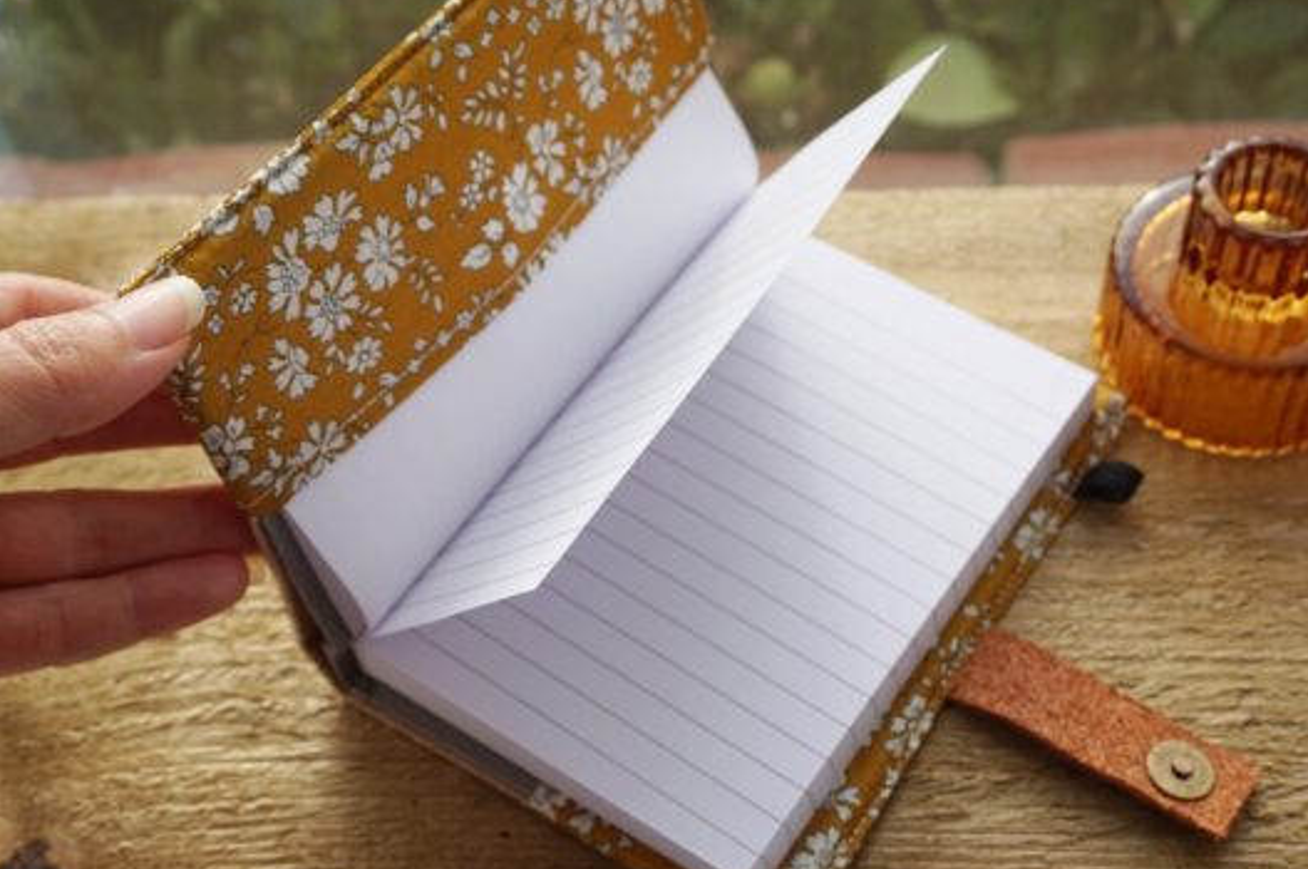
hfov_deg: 39.9
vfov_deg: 27.1
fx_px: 1799
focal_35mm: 50
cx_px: 702
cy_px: 441
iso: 100
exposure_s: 1/200
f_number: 5.6
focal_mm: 29
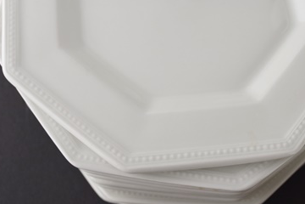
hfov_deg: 28.8
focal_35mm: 70
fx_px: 593
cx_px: 161
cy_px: 55
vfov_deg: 19.3
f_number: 5.6
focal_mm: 28
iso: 250
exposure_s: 1/125
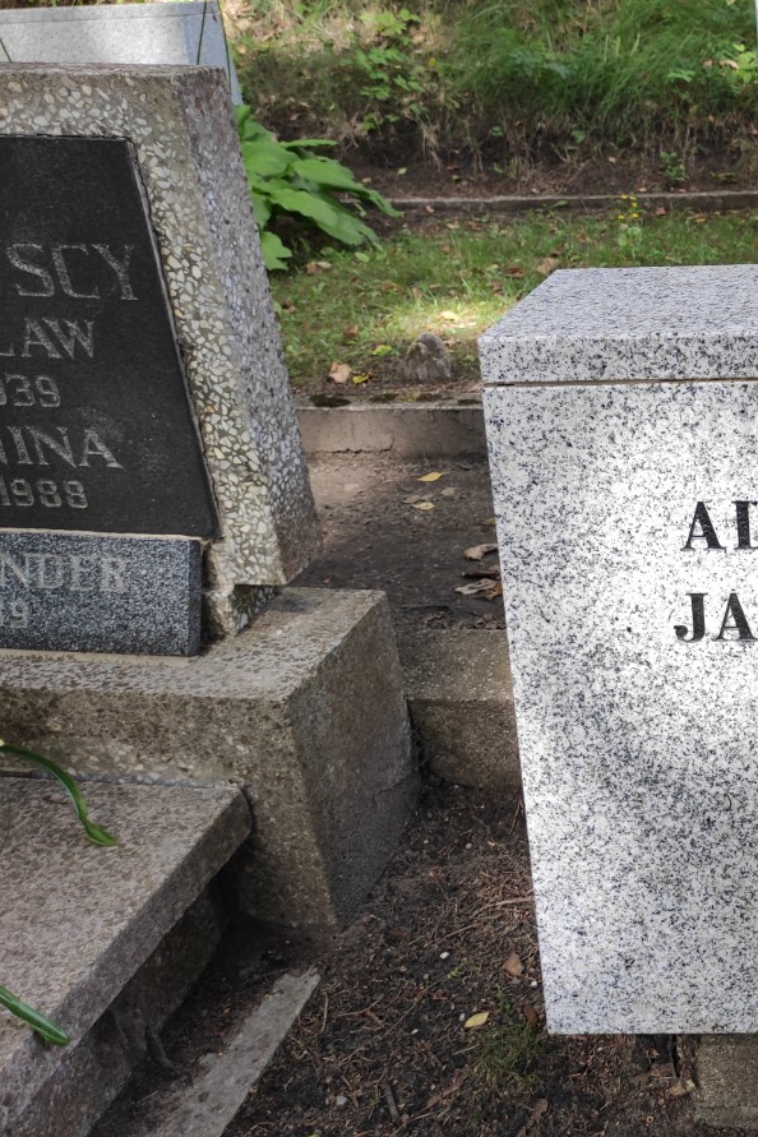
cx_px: 915
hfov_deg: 27.8
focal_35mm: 42
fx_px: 1326
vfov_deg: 46.4
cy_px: 601
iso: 102
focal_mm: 5.43
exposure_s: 1/100
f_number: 1.89
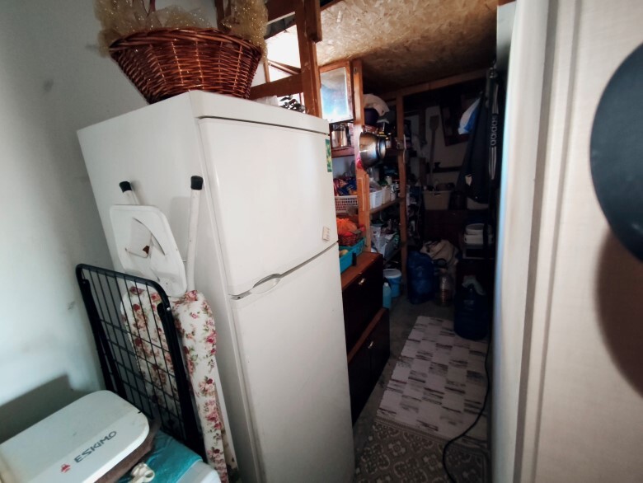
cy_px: 242
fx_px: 279
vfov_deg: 81.8
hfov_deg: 98.1
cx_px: 322
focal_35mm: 15
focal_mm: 1.65
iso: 1250
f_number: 2.2
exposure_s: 1/25
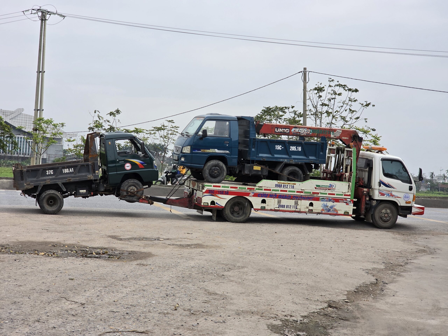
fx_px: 893
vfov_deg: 21.3
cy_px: 168
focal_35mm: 69
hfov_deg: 28.2
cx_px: 224
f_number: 2.4
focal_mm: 7.9
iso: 50
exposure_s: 1/2277
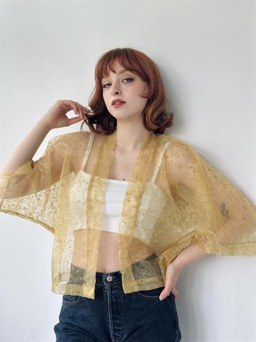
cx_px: 128
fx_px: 473
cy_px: 171
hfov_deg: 30.3
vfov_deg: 39.6
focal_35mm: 48
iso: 80
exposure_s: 1/250
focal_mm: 6.86
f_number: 1.78
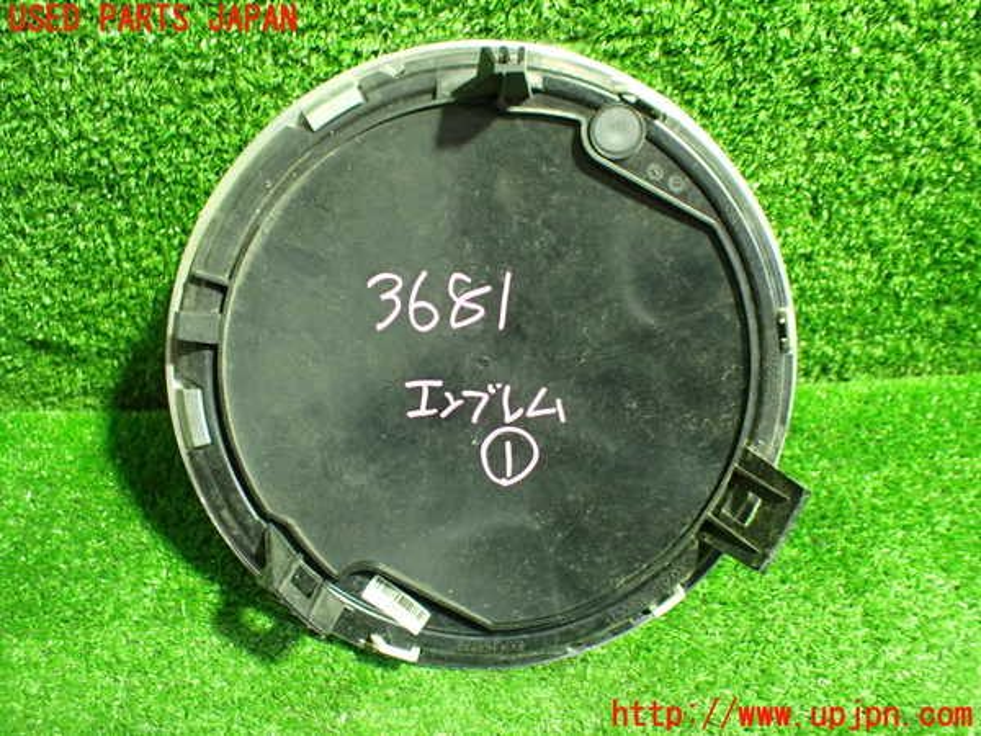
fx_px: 850
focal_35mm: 30
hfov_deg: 60.0
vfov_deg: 46.8
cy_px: 368
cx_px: 490
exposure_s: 1/30
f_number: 2.3
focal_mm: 5.4
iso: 800
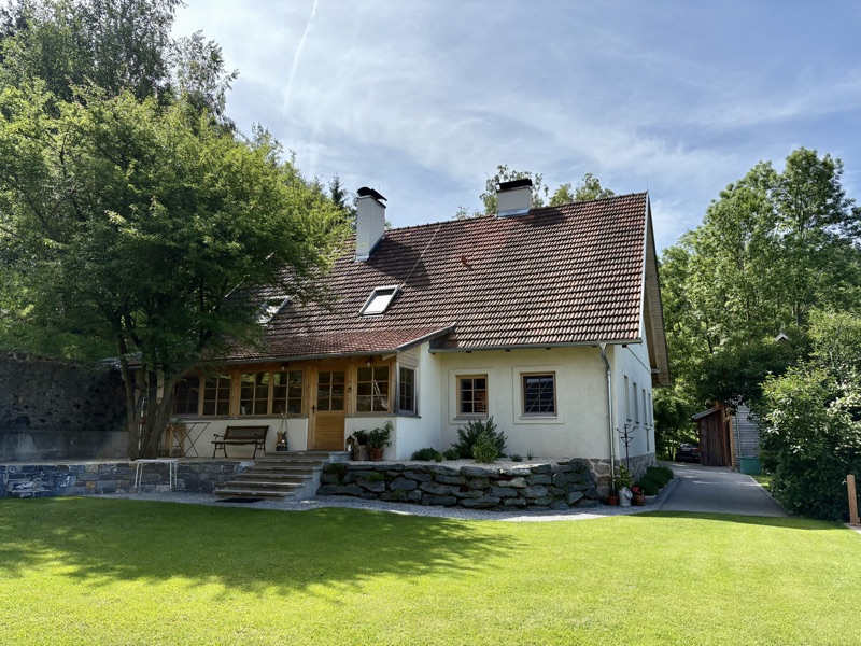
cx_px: 430
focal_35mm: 26
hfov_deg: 67.3
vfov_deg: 53.1
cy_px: 323
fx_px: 647
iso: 50
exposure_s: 1/3623
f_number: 1.6
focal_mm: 5.96
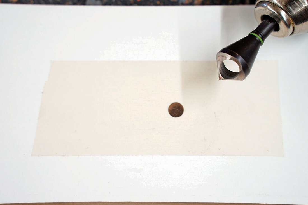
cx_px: 154
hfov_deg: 27.0
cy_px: 102
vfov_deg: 18.2
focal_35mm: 75
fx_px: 642
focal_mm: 75
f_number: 8
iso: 100
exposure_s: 1/2
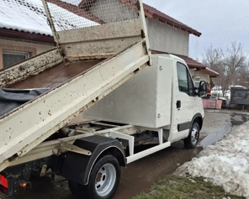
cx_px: 124
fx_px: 243
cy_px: 104
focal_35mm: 33
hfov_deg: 54.2
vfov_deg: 44.6
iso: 32
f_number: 1.8
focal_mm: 4.69
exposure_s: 1/625
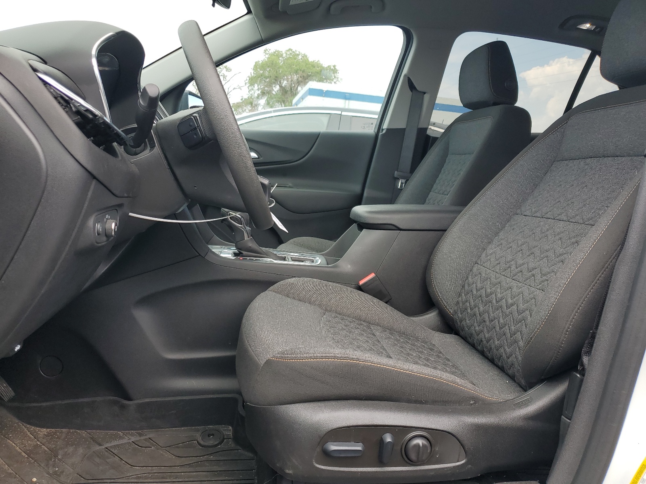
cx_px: 323
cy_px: 242
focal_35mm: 26
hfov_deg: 67.3
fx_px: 485
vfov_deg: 53.1
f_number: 1.5
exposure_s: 1/417
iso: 50
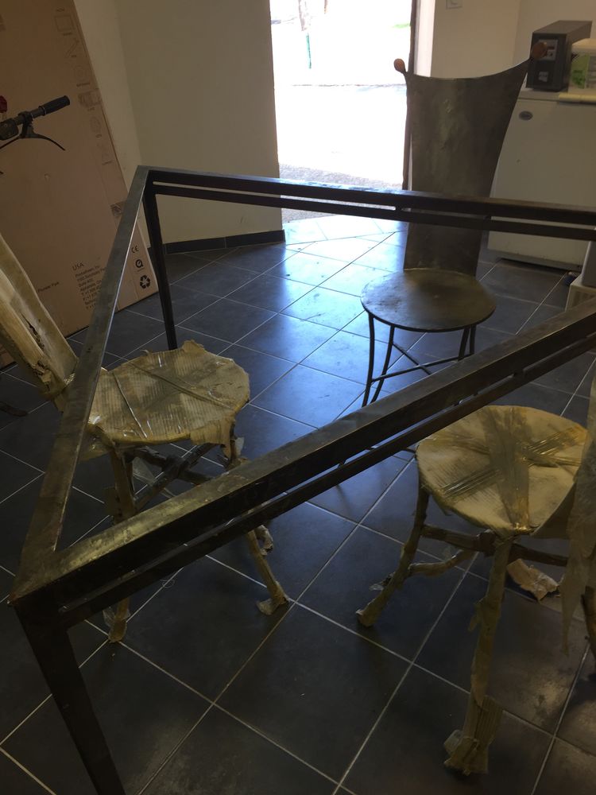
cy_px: 398
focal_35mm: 29
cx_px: 298
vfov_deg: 61.7
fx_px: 666
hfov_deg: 48.2
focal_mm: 4.15
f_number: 2.2
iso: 32
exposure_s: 1/50
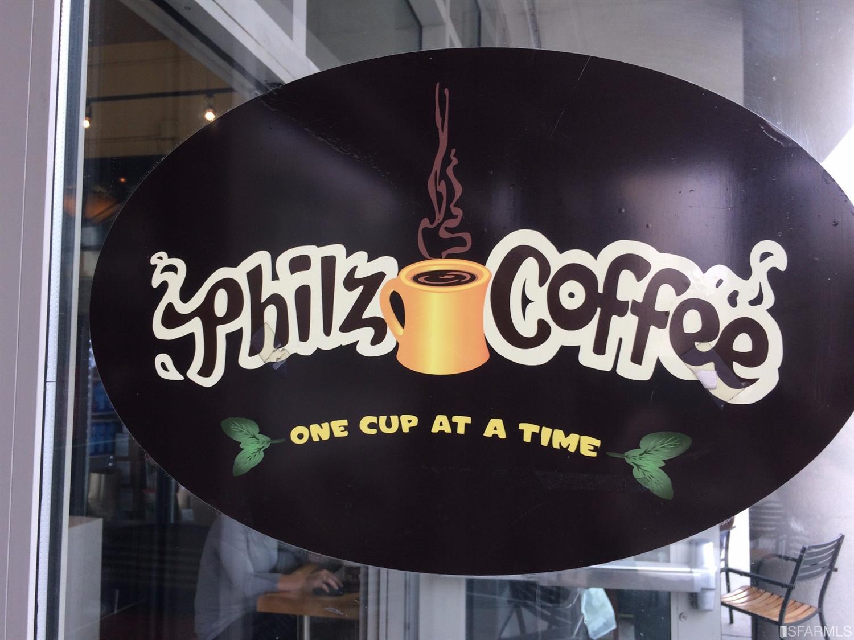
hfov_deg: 61.7
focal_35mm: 29
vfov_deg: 48.2
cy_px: 320
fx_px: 715
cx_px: 427
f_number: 2.2
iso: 50
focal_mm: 4.15
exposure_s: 1/120
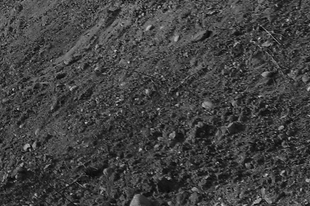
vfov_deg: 2.3
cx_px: -205
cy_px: -257
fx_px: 5030
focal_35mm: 585
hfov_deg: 3.5
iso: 200
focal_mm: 86
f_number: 8
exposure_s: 1/200
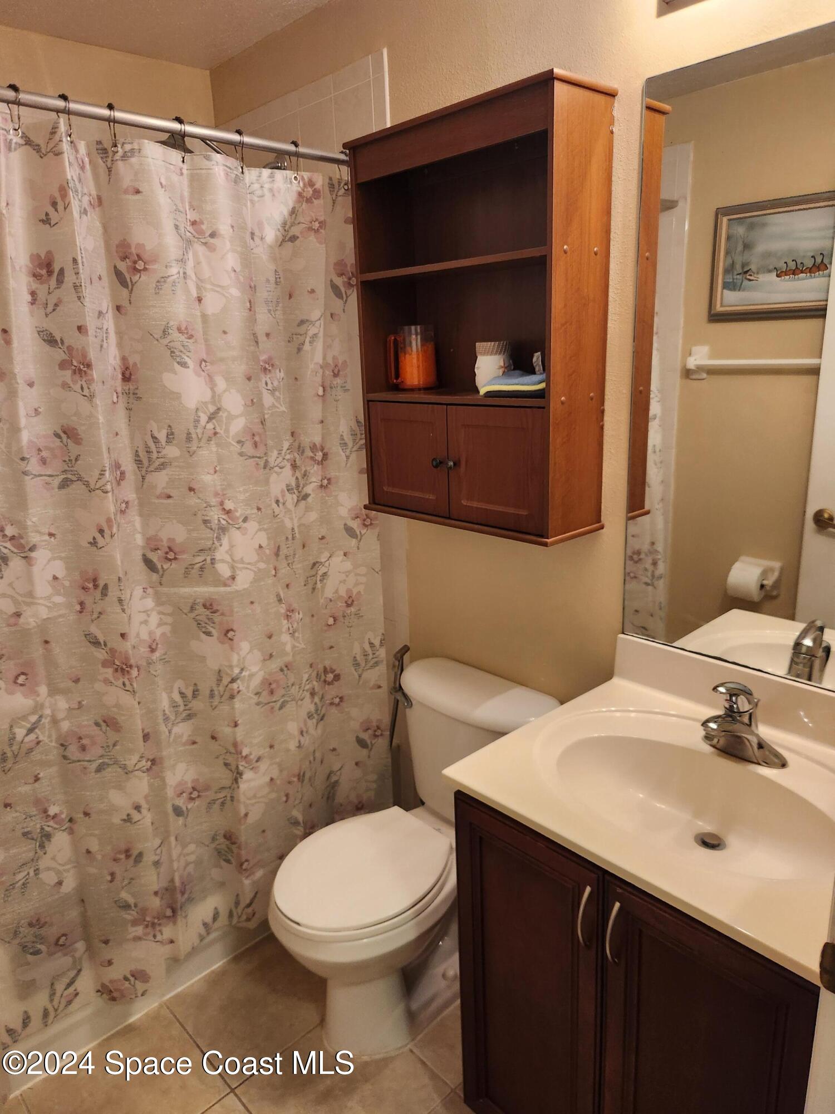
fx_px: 740
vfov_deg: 73.9
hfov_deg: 58.9
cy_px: 557
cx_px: 418
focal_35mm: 23
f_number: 1.8
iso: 400
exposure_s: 1/120
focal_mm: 5.4
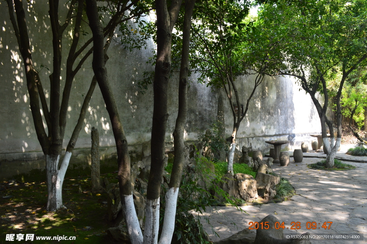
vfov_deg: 47.9
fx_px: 275
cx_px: 184
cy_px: 122
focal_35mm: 27
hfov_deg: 67.4
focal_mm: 18
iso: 400
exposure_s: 1/80
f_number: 8
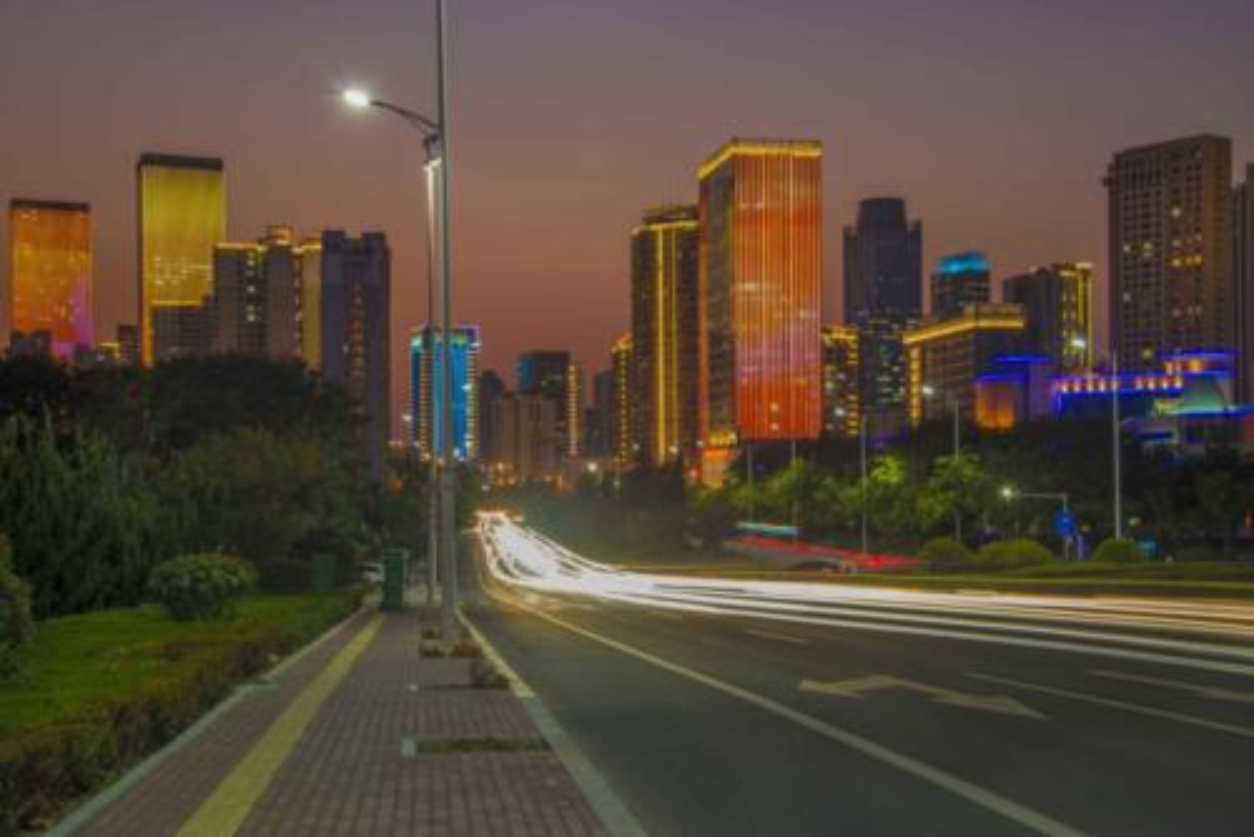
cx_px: 627
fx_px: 1673
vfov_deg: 28.1
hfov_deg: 41.1
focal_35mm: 48
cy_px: 418
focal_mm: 48
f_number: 20
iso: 50
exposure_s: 20
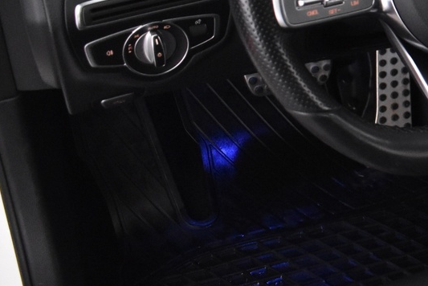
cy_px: 100
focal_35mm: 82
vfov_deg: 16.6
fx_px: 975
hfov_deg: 21.4
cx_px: 614
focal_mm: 18
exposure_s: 1/30
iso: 2200
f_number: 3.5
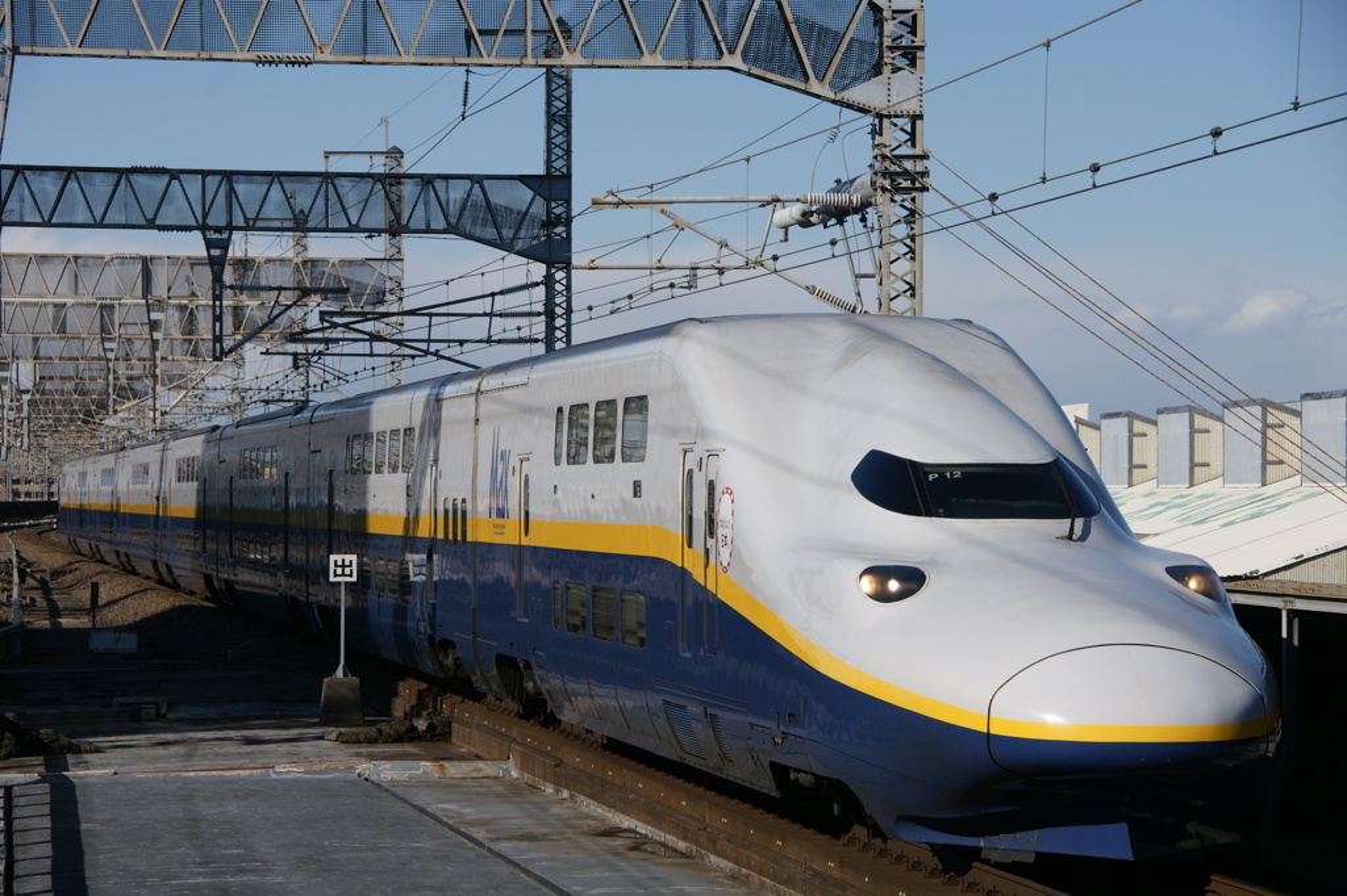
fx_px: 4208
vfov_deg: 12.2
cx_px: 674
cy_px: 448
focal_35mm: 112
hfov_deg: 18.2
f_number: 9
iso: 200
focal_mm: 75
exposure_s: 1/1250
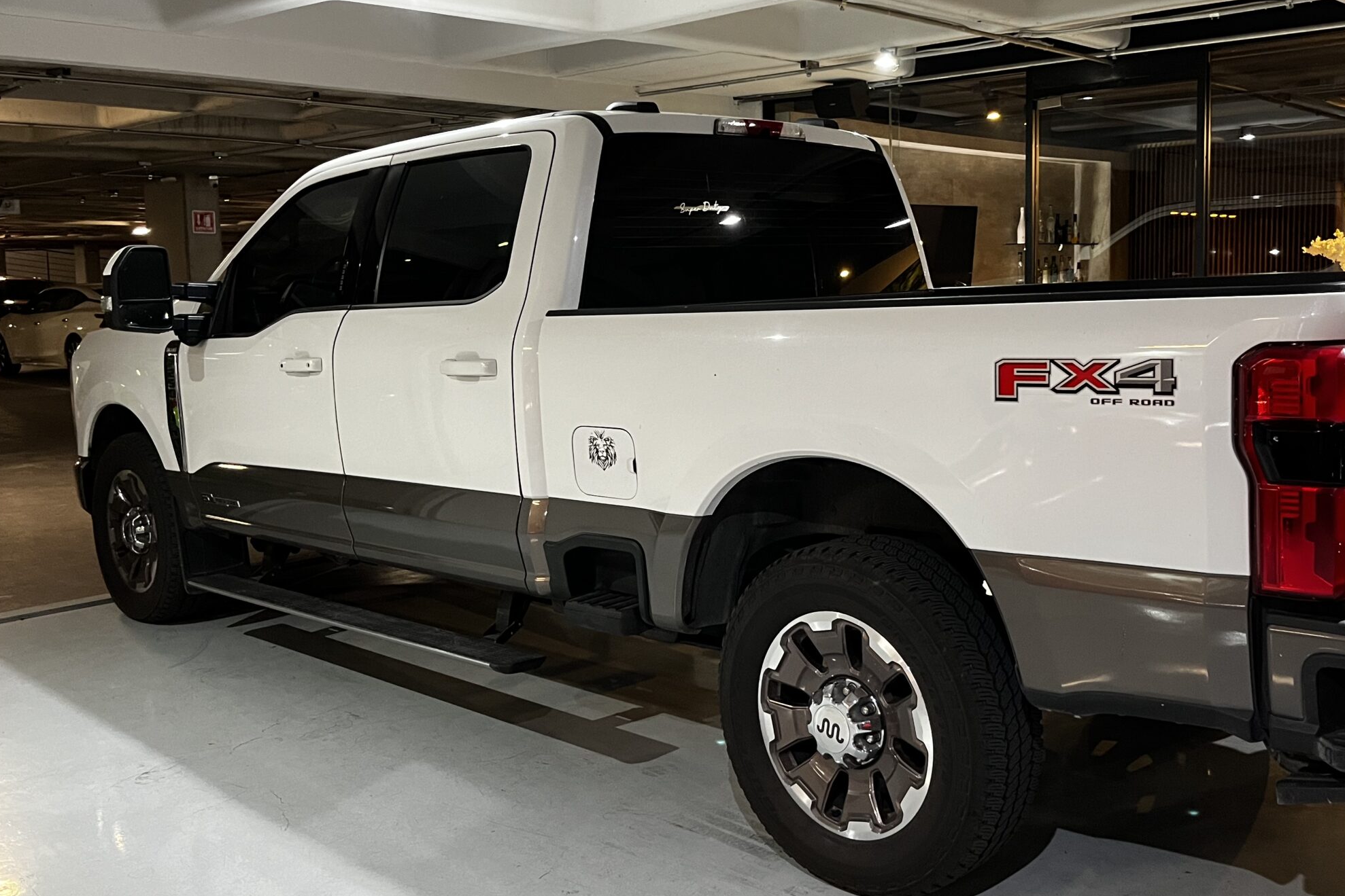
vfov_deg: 37.8
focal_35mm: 35
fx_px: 1308
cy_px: 389
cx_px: 800
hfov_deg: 54.1
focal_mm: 5.1
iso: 400
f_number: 1.6
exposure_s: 1/60
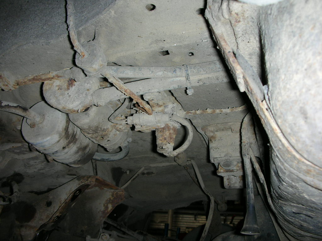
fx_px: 326
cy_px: 120
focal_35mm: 35
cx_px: 161
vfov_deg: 40.7
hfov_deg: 52.6
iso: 50
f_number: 3
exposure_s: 1/60.1
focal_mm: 5.8
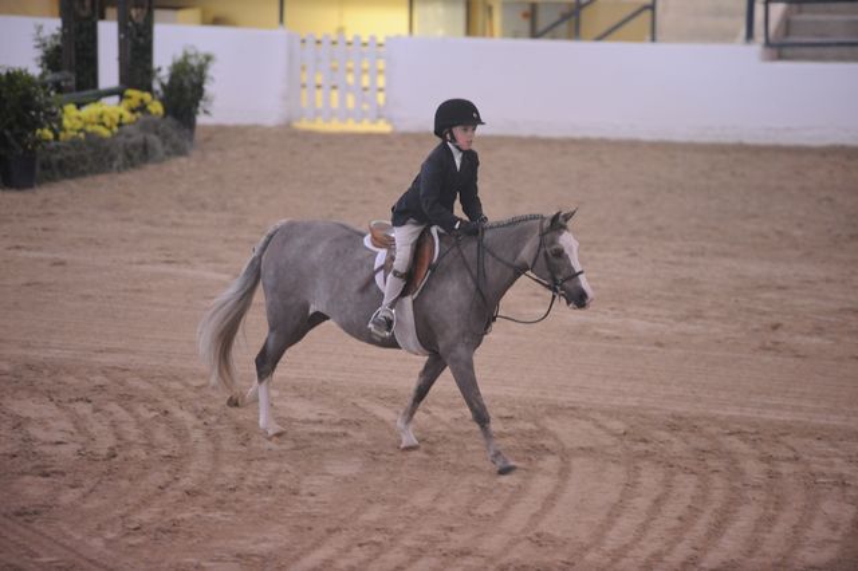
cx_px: 429
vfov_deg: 6.9
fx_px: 4764
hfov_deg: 10.3
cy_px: 286
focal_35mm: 200
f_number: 2.8
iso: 5000
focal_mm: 200
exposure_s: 1/400
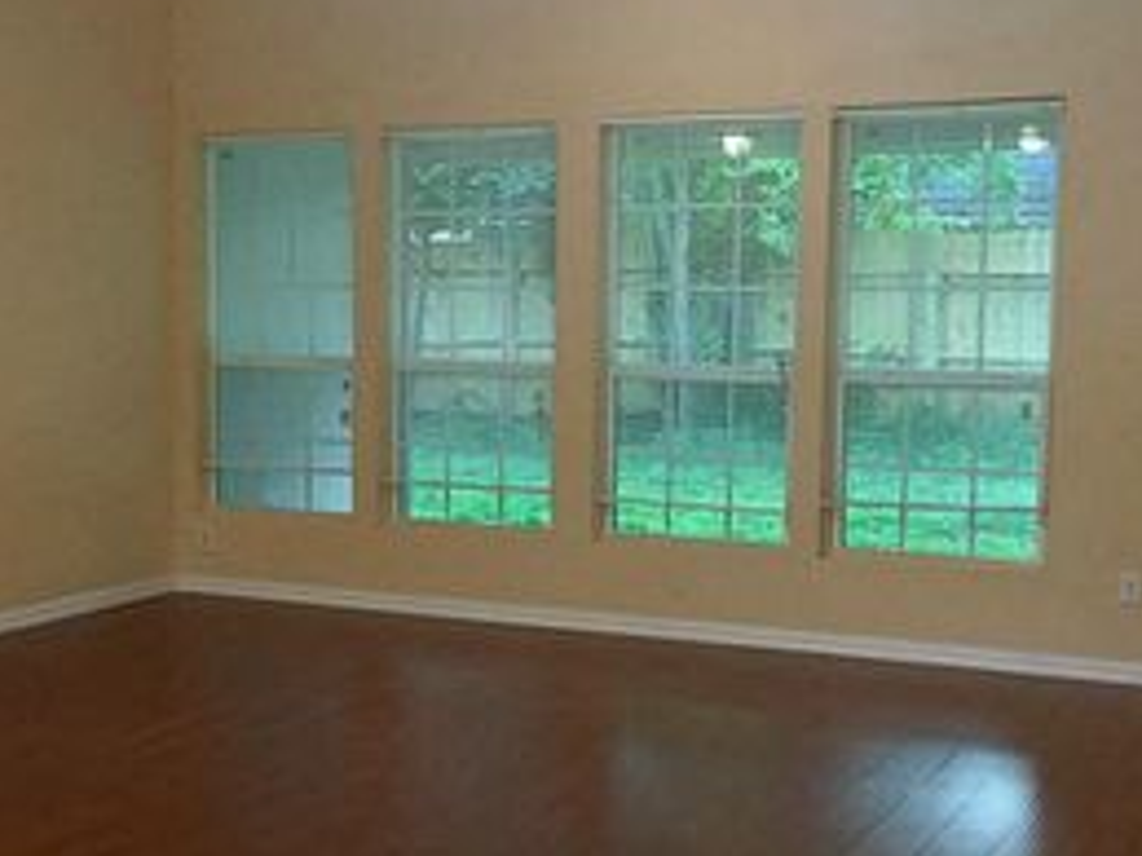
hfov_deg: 34.3
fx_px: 1847
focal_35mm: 56
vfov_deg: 26.1
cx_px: 459
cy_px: 492
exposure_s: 1/30
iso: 250
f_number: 2.2
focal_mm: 4.15
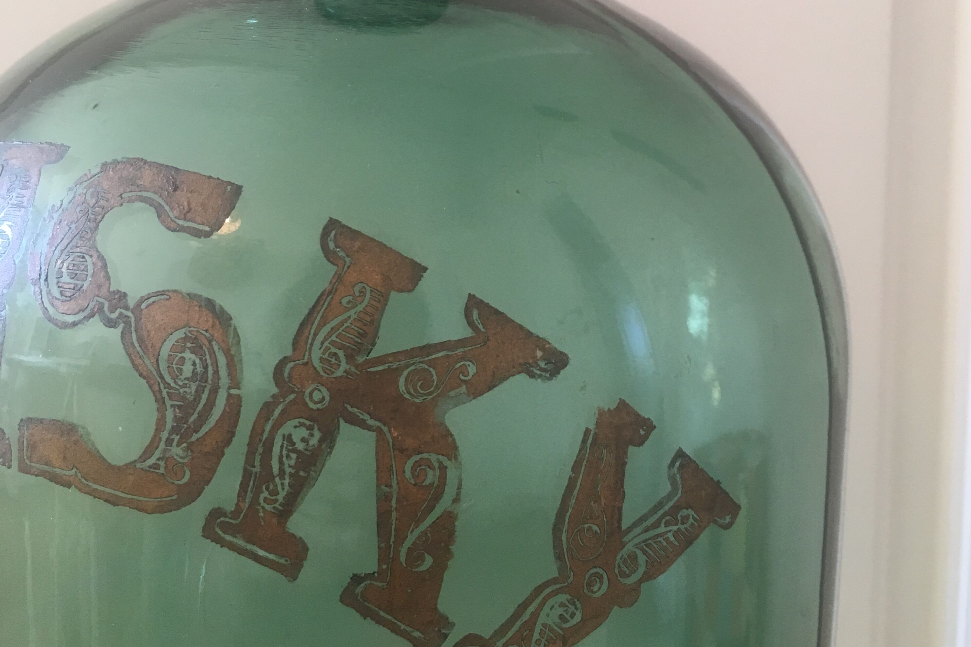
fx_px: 1106
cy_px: 136
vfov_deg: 31.8
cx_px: 490
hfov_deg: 47.4
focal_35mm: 41
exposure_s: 1/33
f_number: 2.2
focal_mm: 4.15
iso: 50
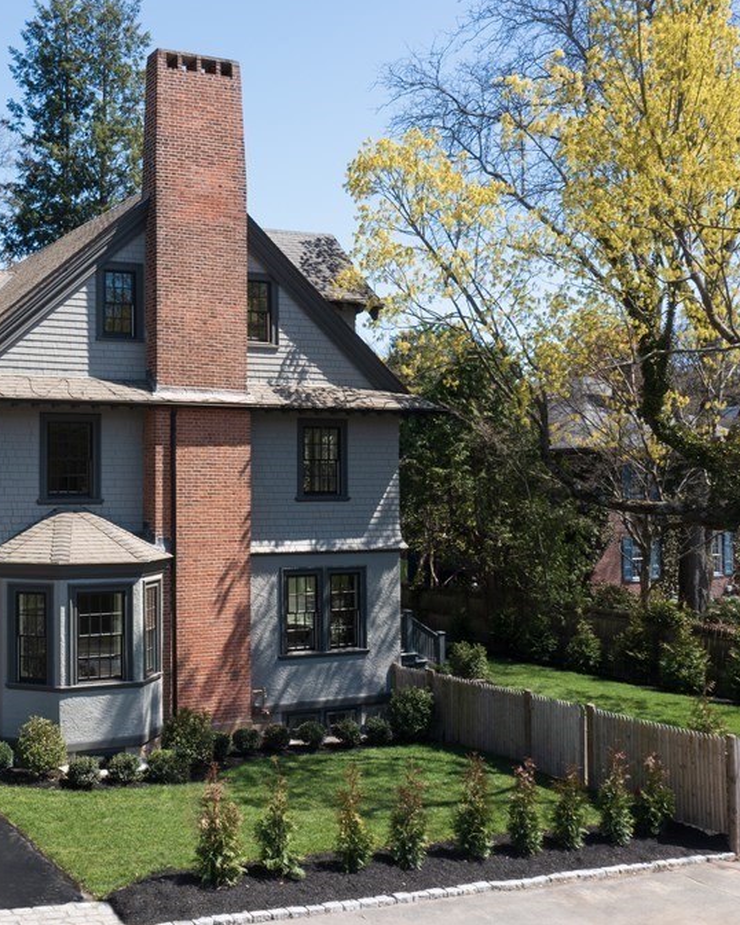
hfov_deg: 35.7
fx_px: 1096
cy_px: 462
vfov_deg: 45.8
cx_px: 113
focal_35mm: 40
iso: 100
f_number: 9
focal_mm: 10.26
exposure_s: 1/120
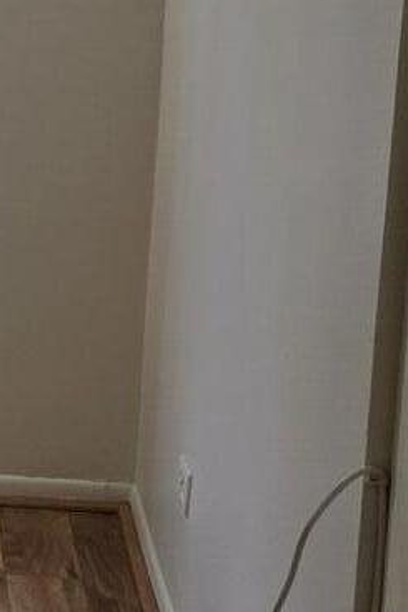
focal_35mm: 130
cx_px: -818
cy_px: 266
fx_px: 2212
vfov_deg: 15.8
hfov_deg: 8.7
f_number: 1.8
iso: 40
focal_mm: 5.4
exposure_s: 1/180
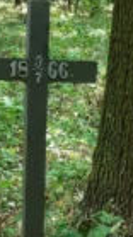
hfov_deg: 8.9
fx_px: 848
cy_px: 228
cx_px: 12
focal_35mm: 135
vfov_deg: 15.7
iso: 400
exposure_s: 1/25
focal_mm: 8.7
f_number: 4.1
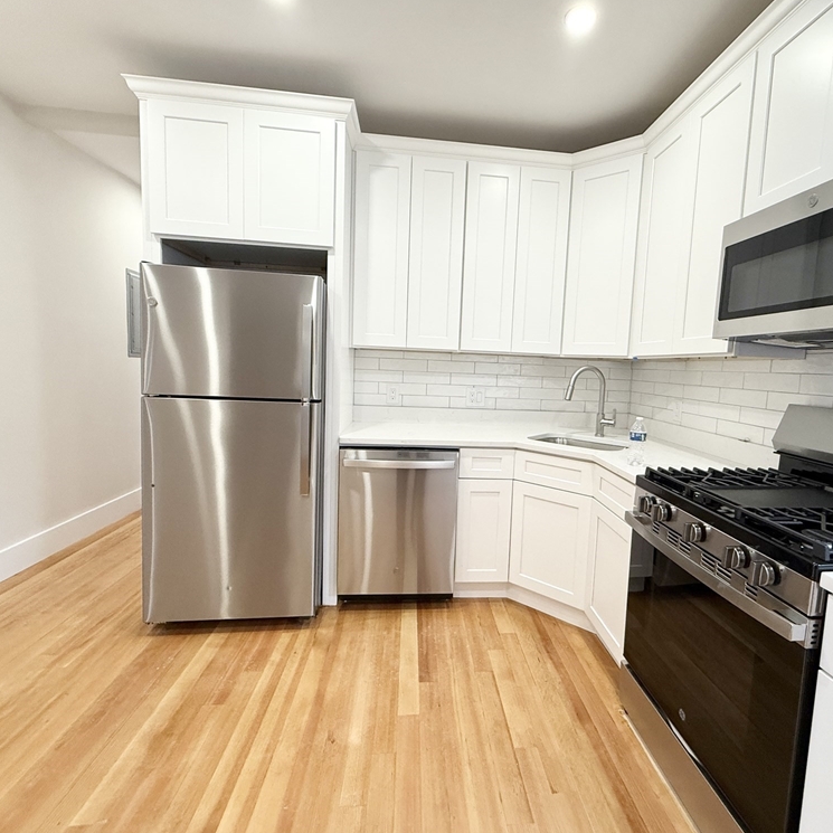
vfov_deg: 84.0
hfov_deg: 83.6
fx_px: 463
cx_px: 470
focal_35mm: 17
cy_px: 415
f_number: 2.2
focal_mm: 2.22
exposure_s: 1/120
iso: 250
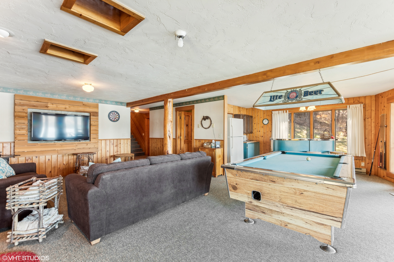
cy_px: 131
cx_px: 197
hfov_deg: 100.4
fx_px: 164
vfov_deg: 77.3
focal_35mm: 15
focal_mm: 10
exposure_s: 1/6
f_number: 6.3
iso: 200
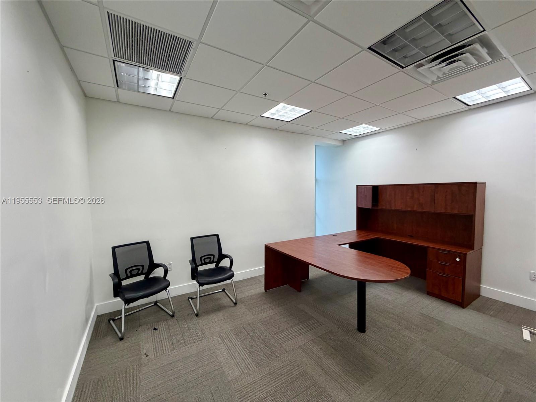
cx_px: 268
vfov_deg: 85.7
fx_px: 217
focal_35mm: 14
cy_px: 201
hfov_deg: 102.1
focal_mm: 2.22
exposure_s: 1/120
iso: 250
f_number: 2.2
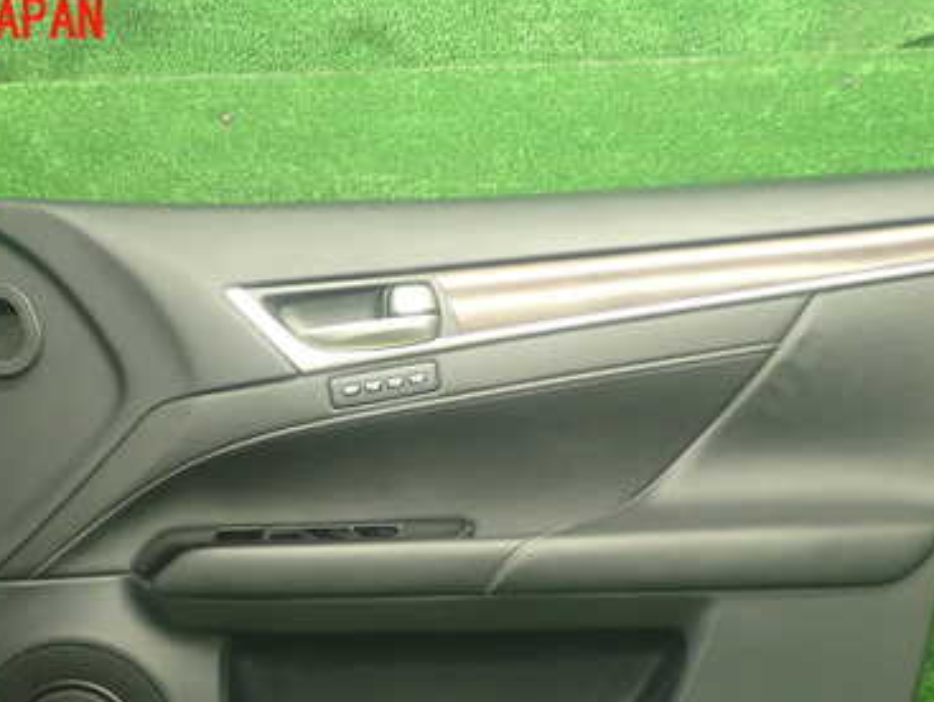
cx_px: 405
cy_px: 562
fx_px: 1323
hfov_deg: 38.8
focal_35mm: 49
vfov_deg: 29.1
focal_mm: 5.4
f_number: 2.3
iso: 320
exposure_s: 1/30
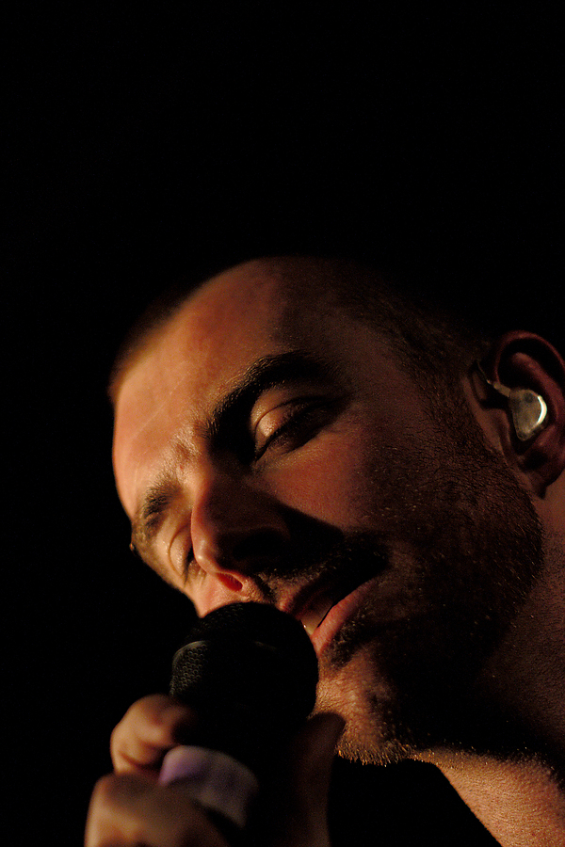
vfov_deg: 27.0
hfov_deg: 18.2
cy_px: 424
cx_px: 282
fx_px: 1765
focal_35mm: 75
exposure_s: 1/160
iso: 800
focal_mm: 50
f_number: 2
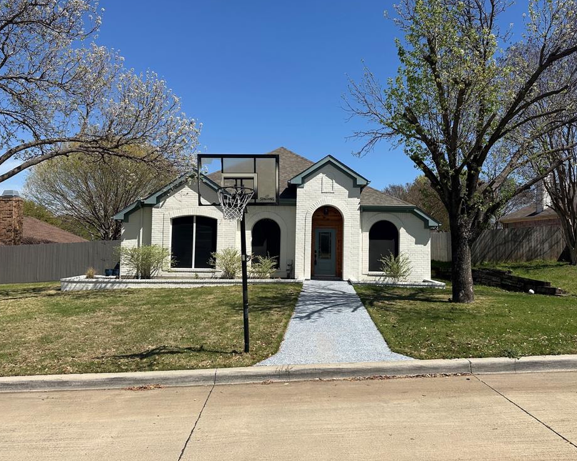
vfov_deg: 54.9
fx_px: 444
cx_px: 291
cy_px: 222
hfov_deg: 66.0
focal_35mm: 26
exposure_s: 1/6623
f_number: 1.78
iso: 80
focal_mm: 6.86
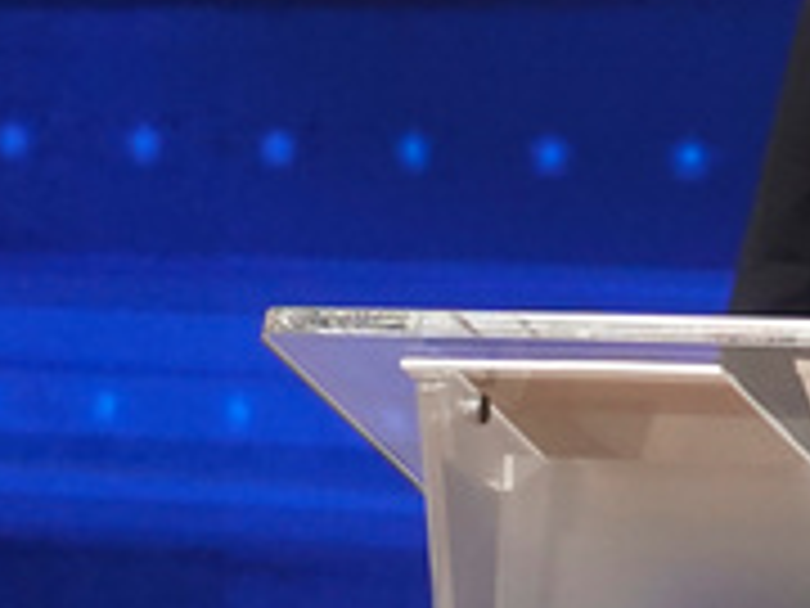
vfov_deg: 2.8
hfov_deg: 3.7
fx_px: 12566
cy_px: 457
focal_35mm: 537
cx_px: -369
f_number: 4
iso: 3200
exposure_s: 1/320
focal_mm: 98
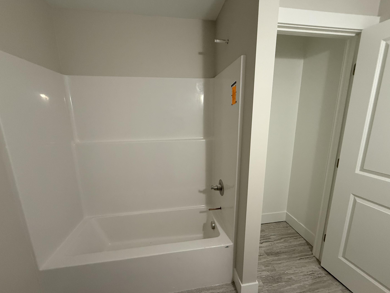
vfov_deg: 81.7
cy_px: 154
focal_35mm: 15
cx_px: 202
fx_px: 169
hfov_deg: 98.1
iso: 400
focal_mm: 2.22
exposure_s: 1/73
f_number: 2.2
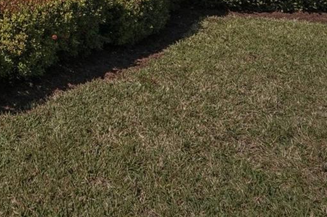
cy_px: -105
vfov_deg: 22.4
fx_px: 454
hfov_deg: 31.3
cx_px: -91
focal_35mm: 50
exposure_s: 1/640
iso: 400
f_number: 8
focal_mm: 16
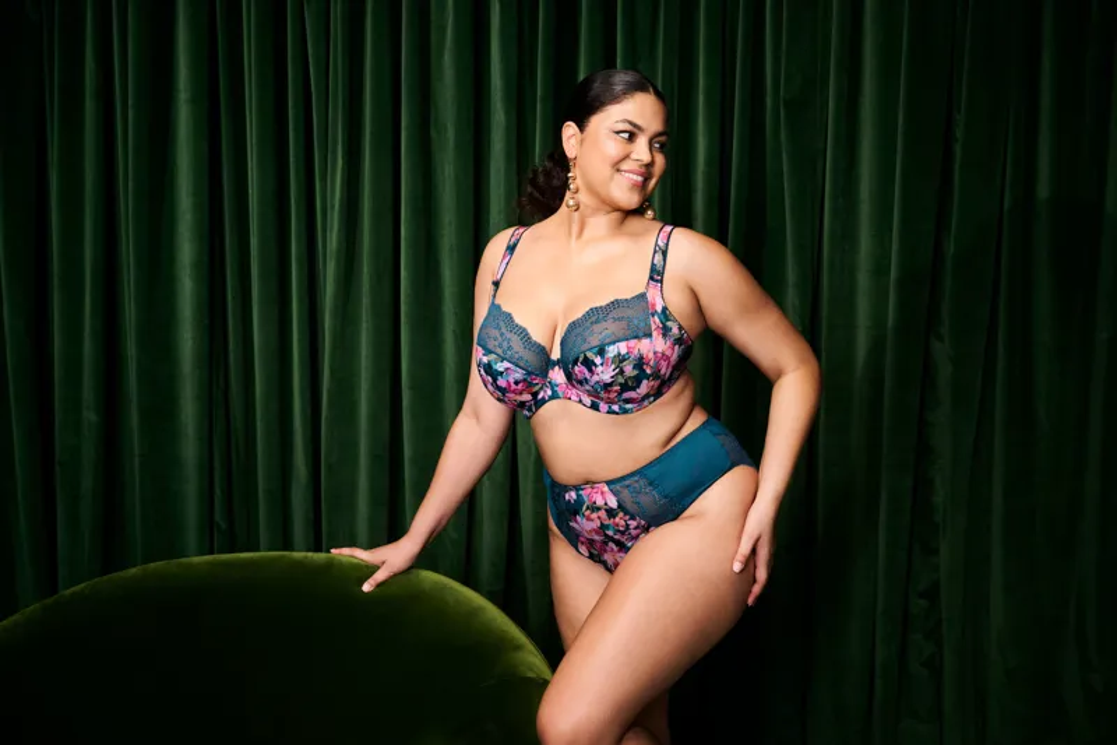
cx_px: 558
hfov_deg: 49.6
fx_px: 1210
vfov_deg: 34.2
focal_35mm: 39
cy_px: 372
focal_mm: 39
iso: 1600
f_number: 7.1
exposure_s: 1/200
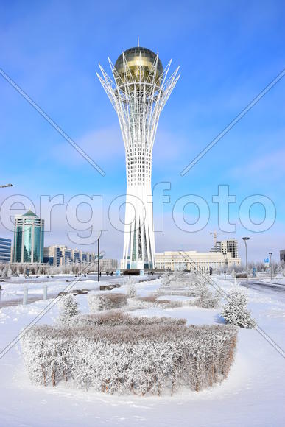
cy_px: 214
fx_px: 392
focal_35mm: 33
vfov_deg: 57.2
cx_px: 142
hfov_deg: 40.0
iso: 100
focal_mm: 22
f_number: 9
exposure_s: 1/320
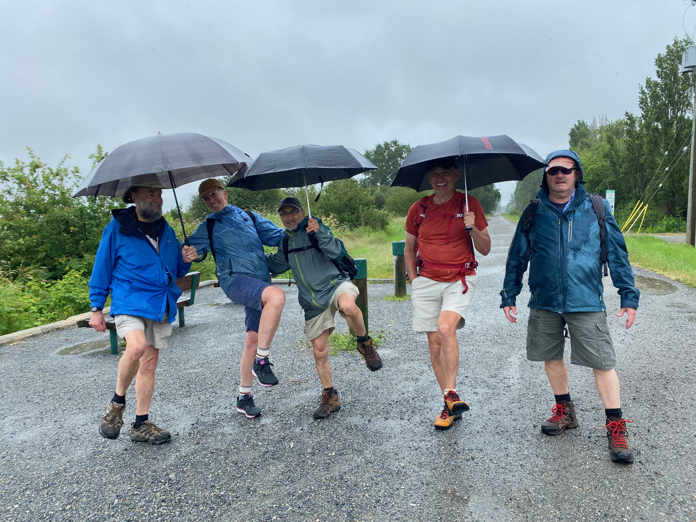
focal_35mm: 26
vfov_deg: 53.1
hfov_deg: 67.3
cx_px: 348
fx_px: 523
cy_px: 261
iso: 32
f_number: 1.8
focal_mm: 4.25
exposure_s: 1/585
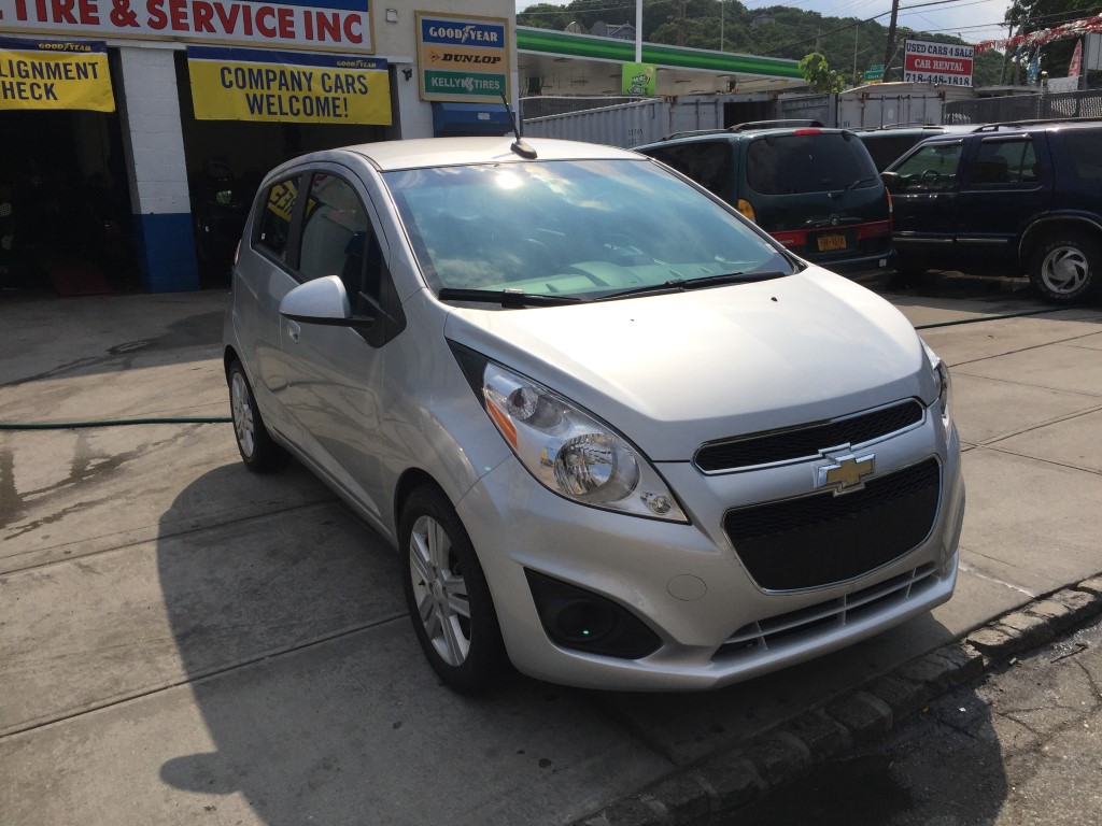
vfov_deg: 48.2
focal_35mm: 29
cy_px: 413
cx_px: 551
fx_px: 923
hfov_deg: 61.7
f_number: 2.2
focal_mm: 4.15
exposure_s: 1/4950
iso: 32
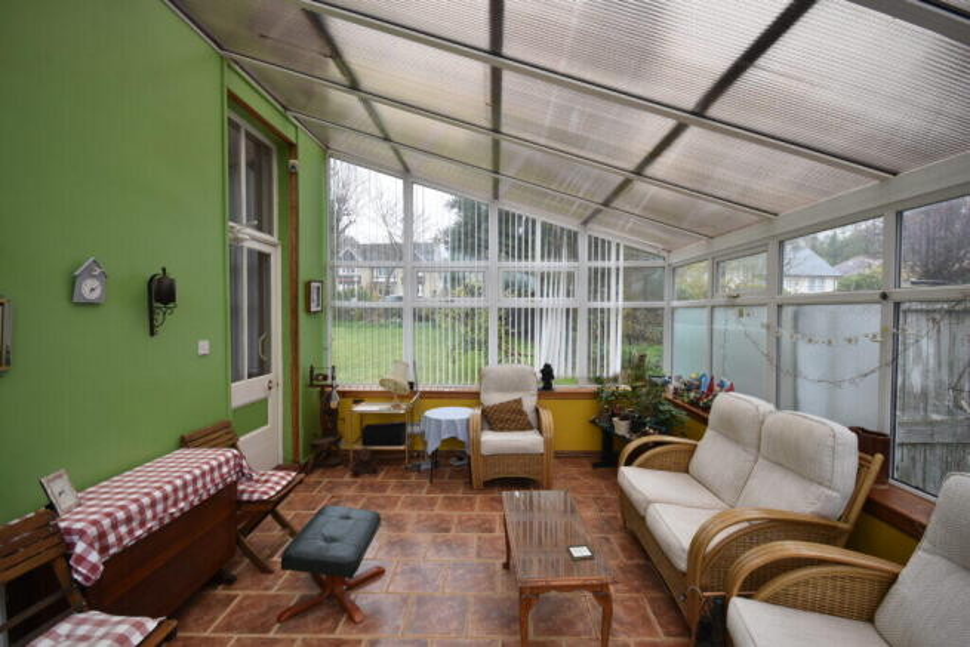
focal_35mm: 15
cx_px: 485
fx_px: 404
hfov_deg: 100.4
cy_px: 324
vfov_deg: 77.4
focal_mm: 10
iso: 400
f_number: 5.6
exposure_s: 1/125
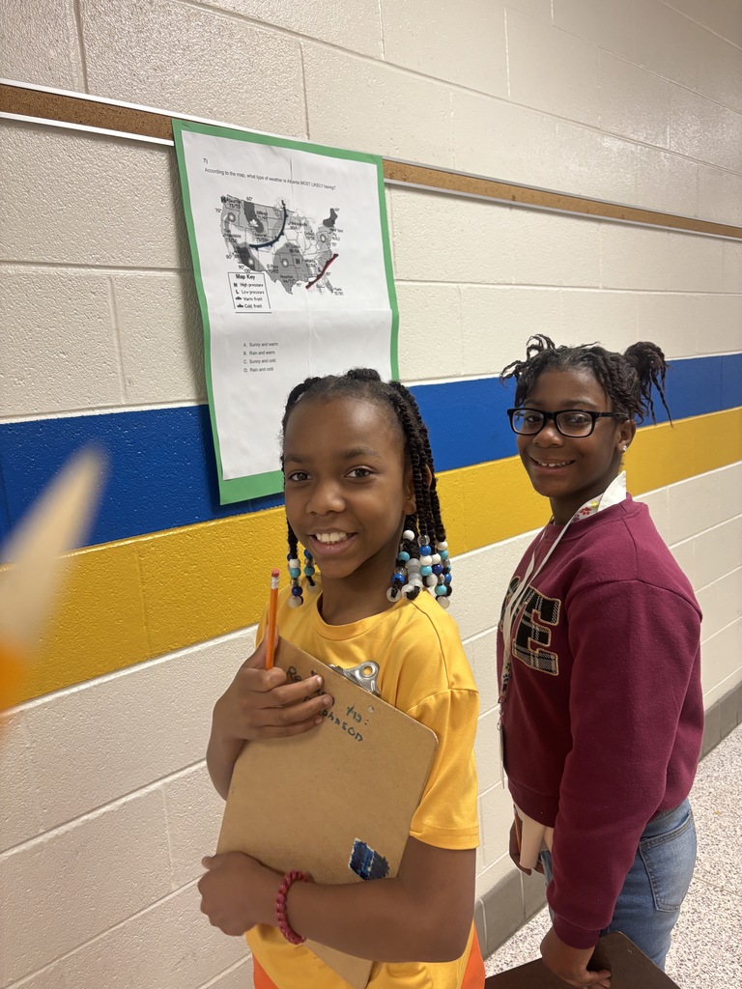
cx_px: 371
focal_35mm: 26
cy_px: 494
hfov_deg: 53.1
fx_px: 743
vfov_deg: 67.3
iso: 160
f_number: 1.6
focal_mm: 5.96
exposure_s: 1/60
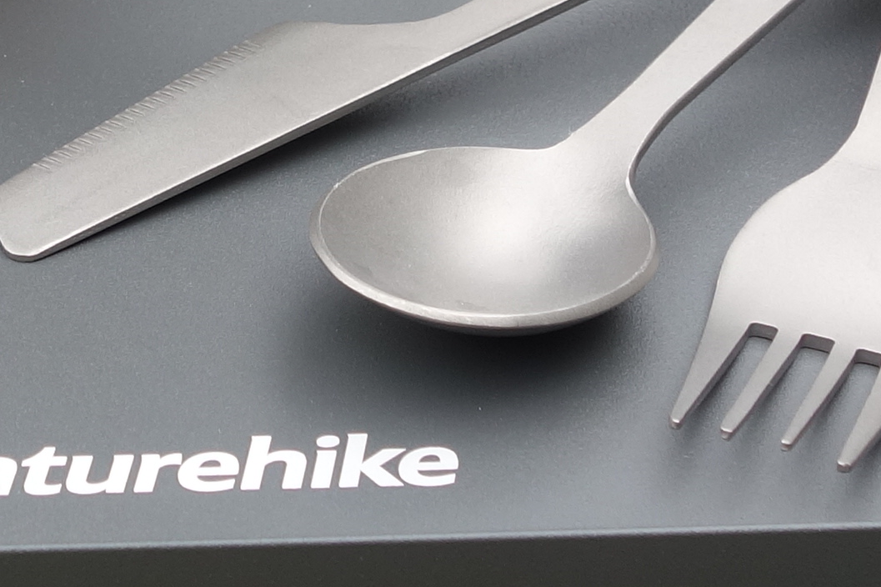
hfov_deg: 14.0
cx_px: 40
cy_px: -291
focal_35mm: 145
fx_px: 3547
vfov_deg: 9.2
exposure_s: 1/100
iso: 125
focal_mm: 10.4
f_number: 4
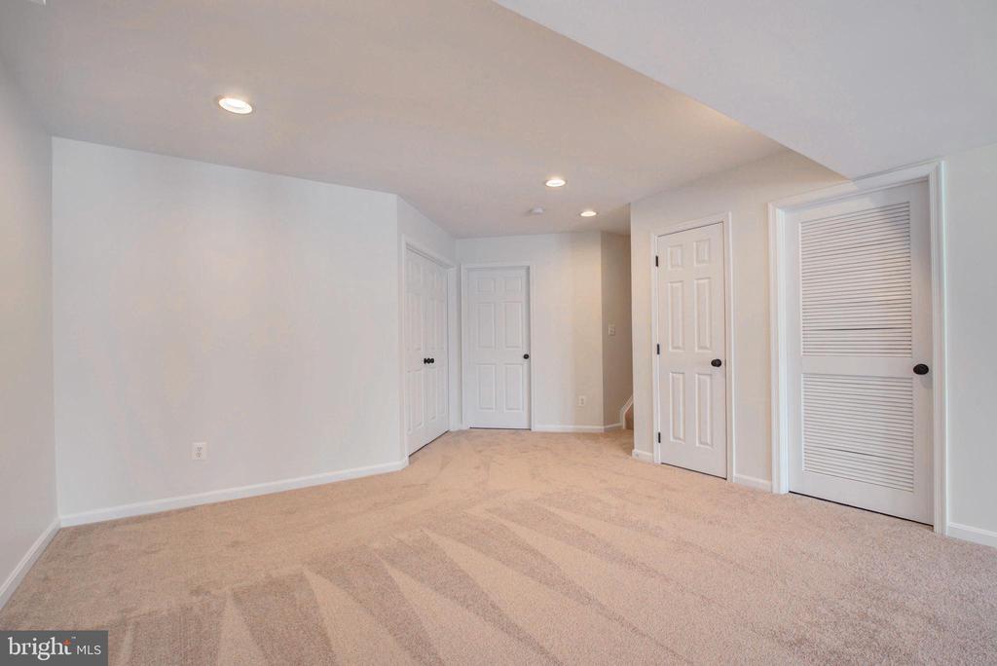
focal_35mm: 16
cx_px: 498
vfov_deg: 73.8
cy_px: 333
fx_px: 443
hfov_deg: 96.7
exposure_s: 1/20
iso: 100
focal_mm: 16
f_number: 8
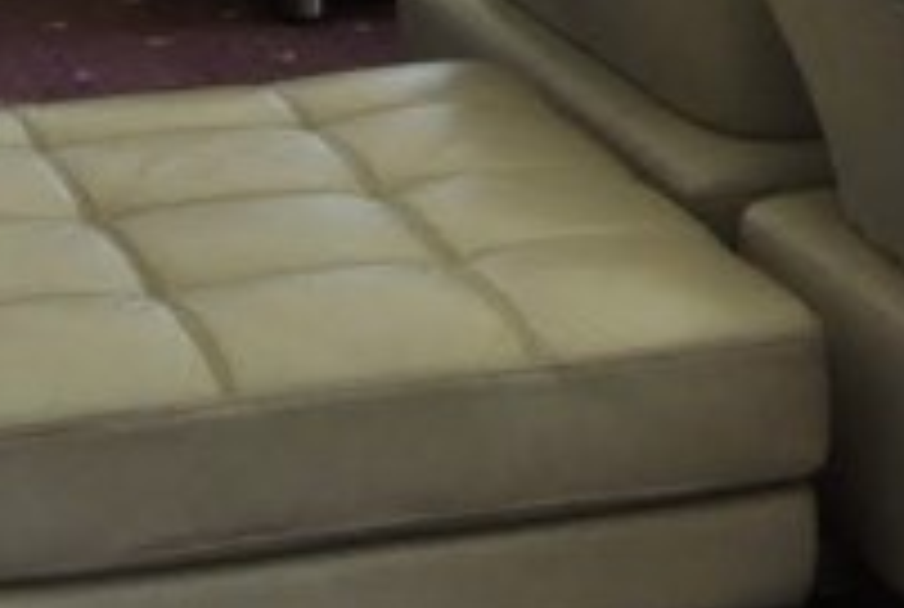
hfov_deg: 9.9
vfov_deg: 6.4
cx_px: 920
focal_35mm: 205
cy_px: -878
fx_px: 5159
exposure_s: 1/125
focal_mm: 24
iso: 160
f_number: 5.6
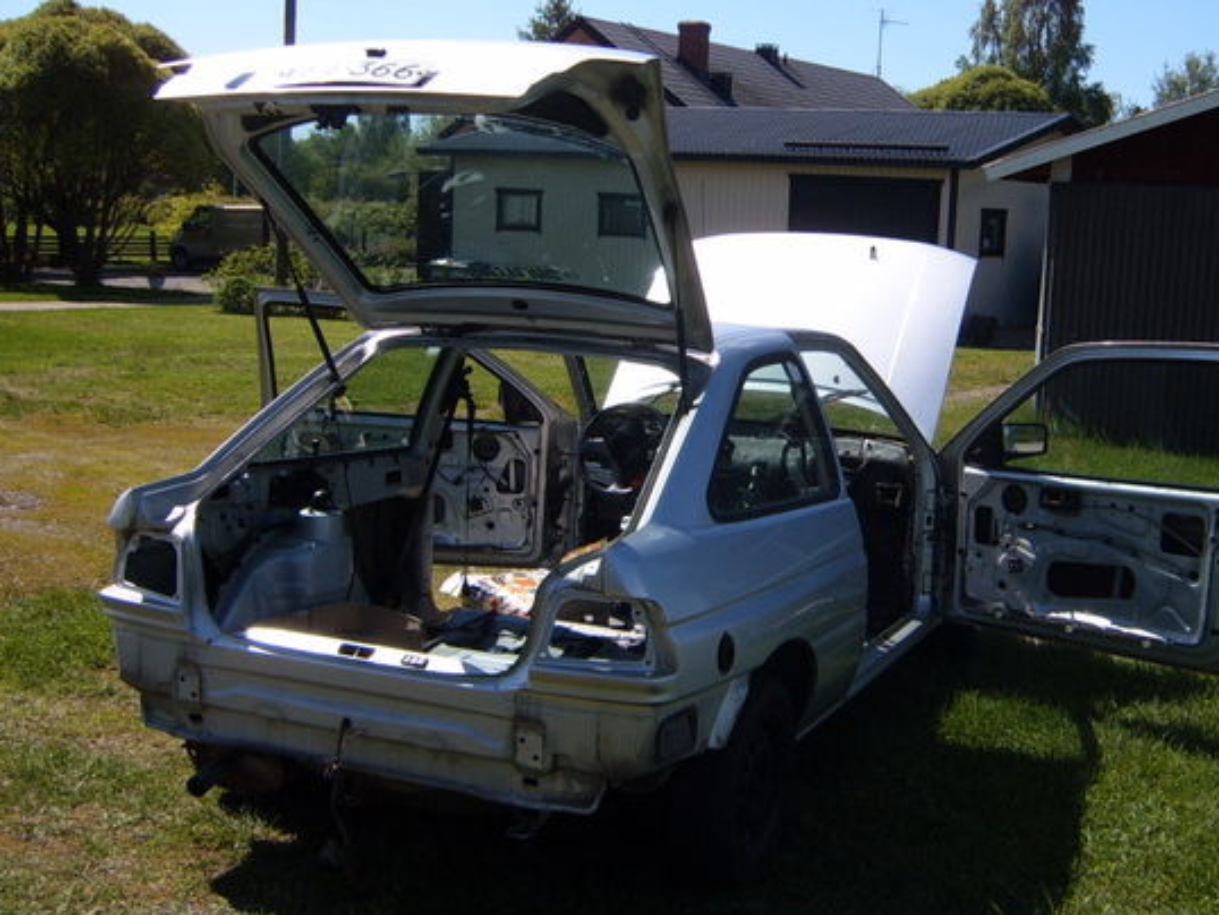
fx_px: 1550
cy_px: 501
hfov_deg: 42.8
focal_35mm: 44
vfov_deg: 32.9
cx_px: 709
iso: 63
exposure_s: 1/750
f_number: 2.9
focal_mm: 6.2
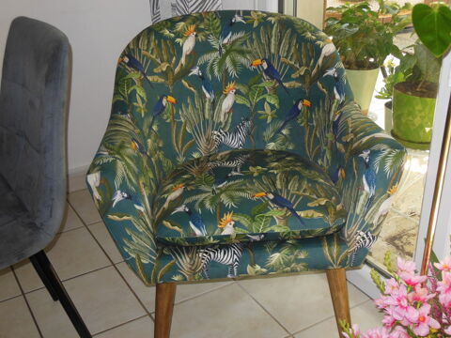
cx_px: 226
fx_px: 560
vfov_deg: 33.6
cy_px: 169
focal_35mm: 43
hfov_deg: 43.9
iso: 250
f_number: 3.8
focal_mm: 7.7
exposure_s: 1/30
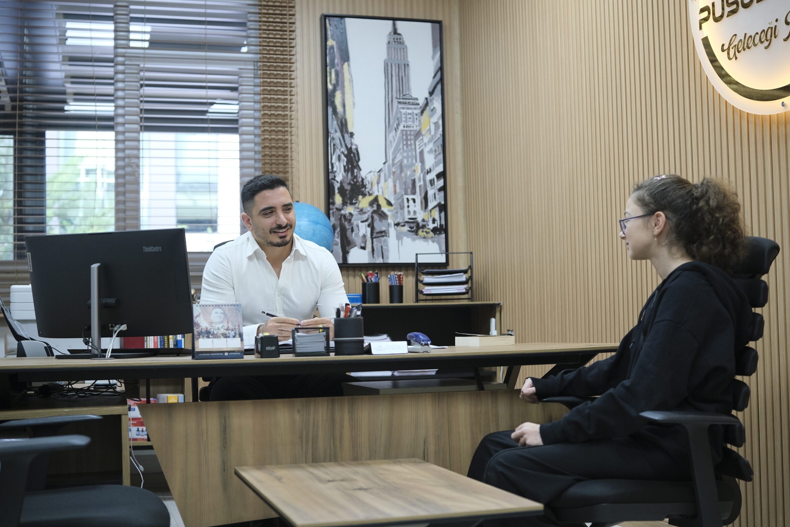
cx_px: 384
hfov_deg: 43.6
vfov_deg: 29.9
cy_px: 277
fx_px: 987
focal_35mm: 45
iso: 640
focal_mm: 27
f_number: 1.8
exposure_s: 1/125
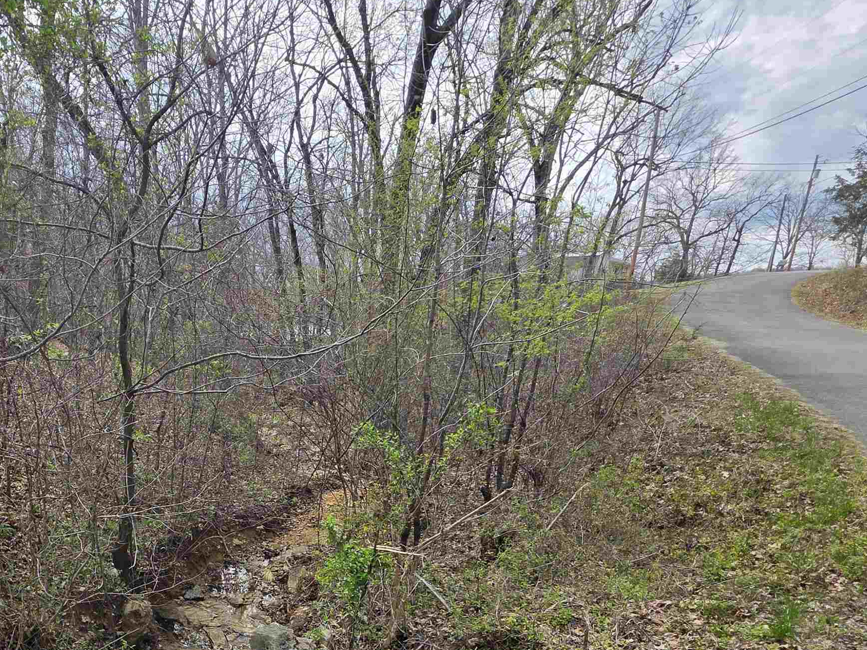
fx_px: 576
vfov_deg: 53.8
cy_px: 545
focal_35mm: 23
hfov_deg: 70.3
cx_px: 248
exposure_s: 1/981
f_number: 1.9
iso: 40
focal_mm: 2.2
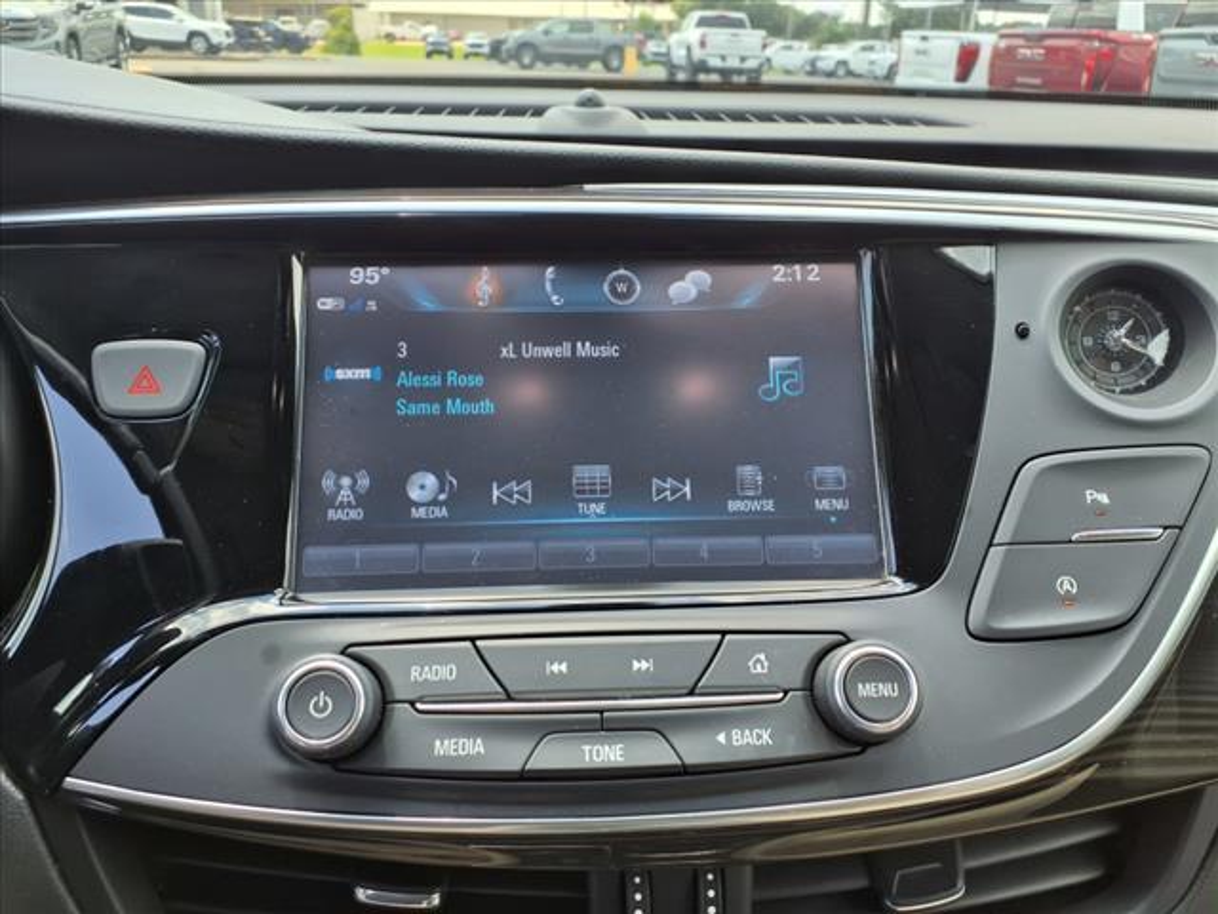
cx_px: 609
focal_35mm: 27
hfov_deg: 65.3
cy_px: 457
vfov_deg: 51.4
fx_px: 950
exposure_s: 1/213
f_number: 1.9
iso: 40
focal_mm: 3.58
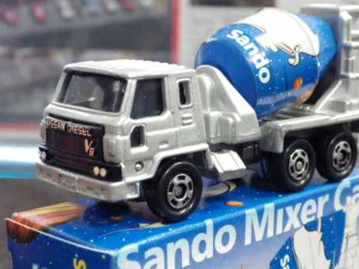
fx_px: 871
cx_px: 189
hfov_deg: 23.3
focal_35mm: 84
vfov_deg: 17.5
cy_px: 156
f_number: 4
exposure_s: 1/25
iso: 1000
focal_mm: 10.7
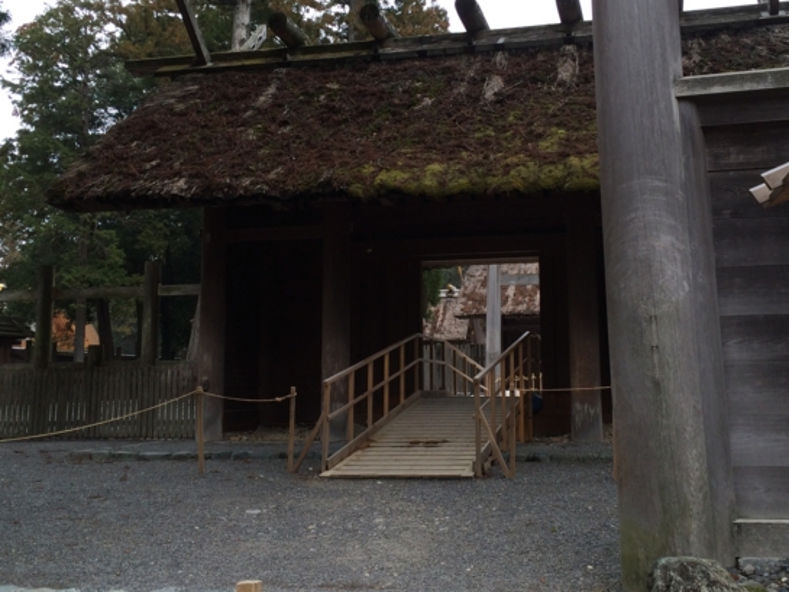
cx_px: 440
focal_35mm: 44
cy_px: 258
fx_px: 1003
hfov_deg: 42.9
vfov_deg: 32.8
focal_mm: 4.12
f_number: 2.2
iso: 32
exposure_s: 1/441
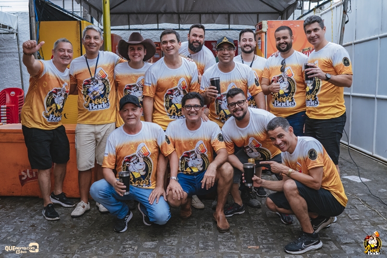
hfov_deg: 53.1
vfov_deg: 36.9
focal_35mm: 36
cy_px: 129
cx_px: 194
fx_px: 387
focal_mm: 24
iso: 2500
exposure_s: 1/1000
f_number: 3.2
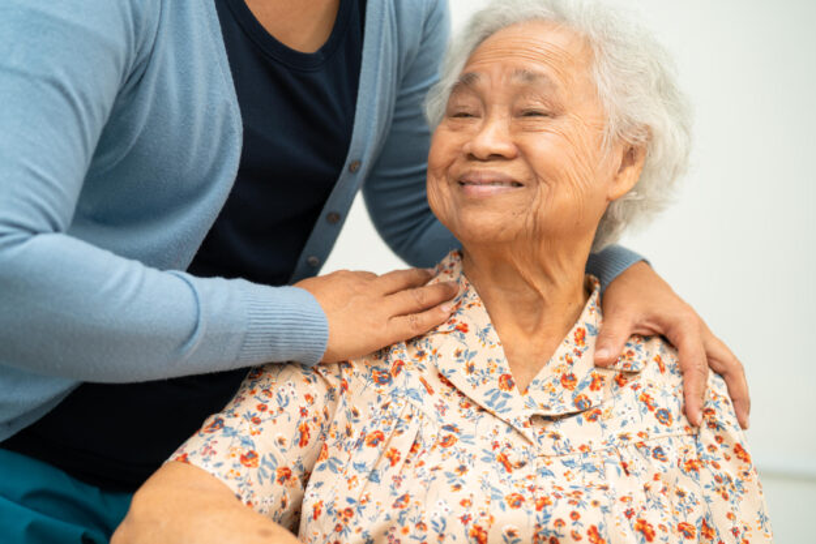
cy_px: 272
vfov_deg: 27.0
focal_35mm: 50
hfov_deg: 39.6
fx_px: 1134
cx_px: 408
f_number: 2.2
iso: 100
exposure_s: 1/60
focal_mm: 50
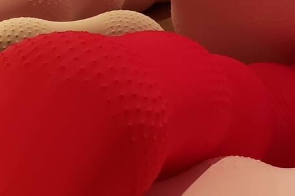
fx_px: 590
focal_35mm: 72
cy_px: 9
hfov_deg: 24.6
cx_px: 381
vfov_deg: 18.5
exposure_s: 1/50
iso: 200
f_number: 1.5
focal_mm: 4.3
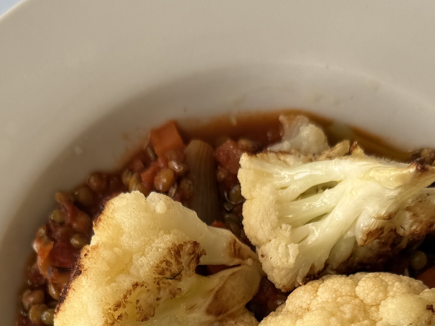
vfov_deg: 23.1
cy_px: 370
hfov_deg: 32.7
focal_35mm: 59
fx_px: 741
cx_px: 237
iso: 80
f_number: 1.78
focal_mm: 6.76
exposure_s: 1/470
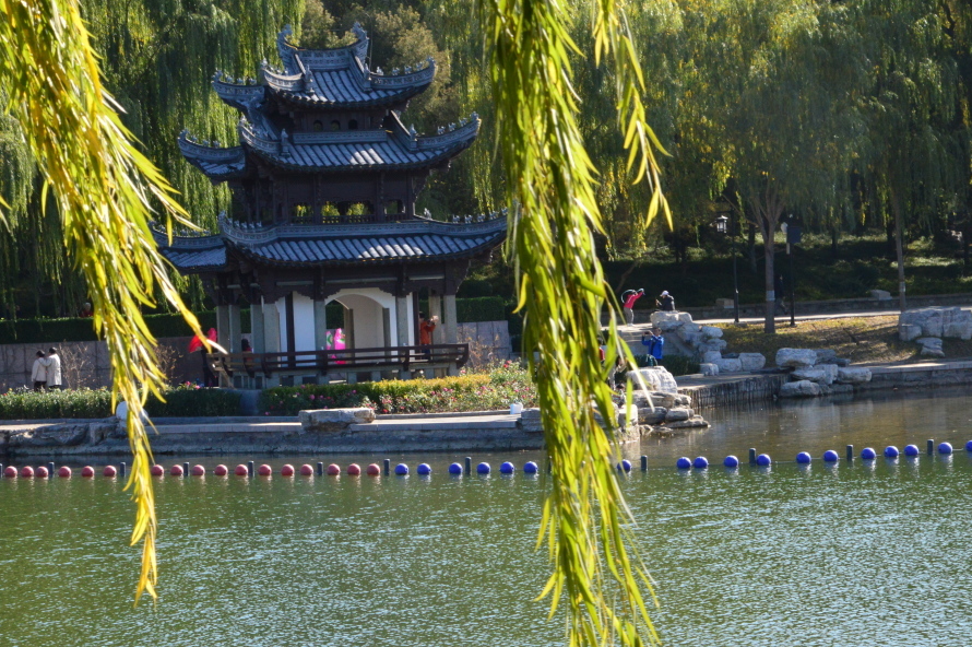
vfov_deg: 9.9
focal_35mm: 138
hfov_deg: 14.9
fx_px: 3723
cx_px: 428
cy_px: 316
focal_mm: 80
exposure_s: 1/250
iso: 1100
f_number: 22
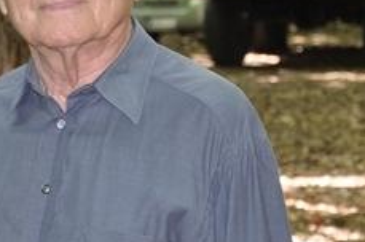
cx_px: 16
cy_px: 90
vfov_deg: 6.3
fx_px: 2207
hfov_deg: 9.4
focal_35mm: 218
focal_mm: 52
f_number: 5
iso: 560
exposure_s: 1/30
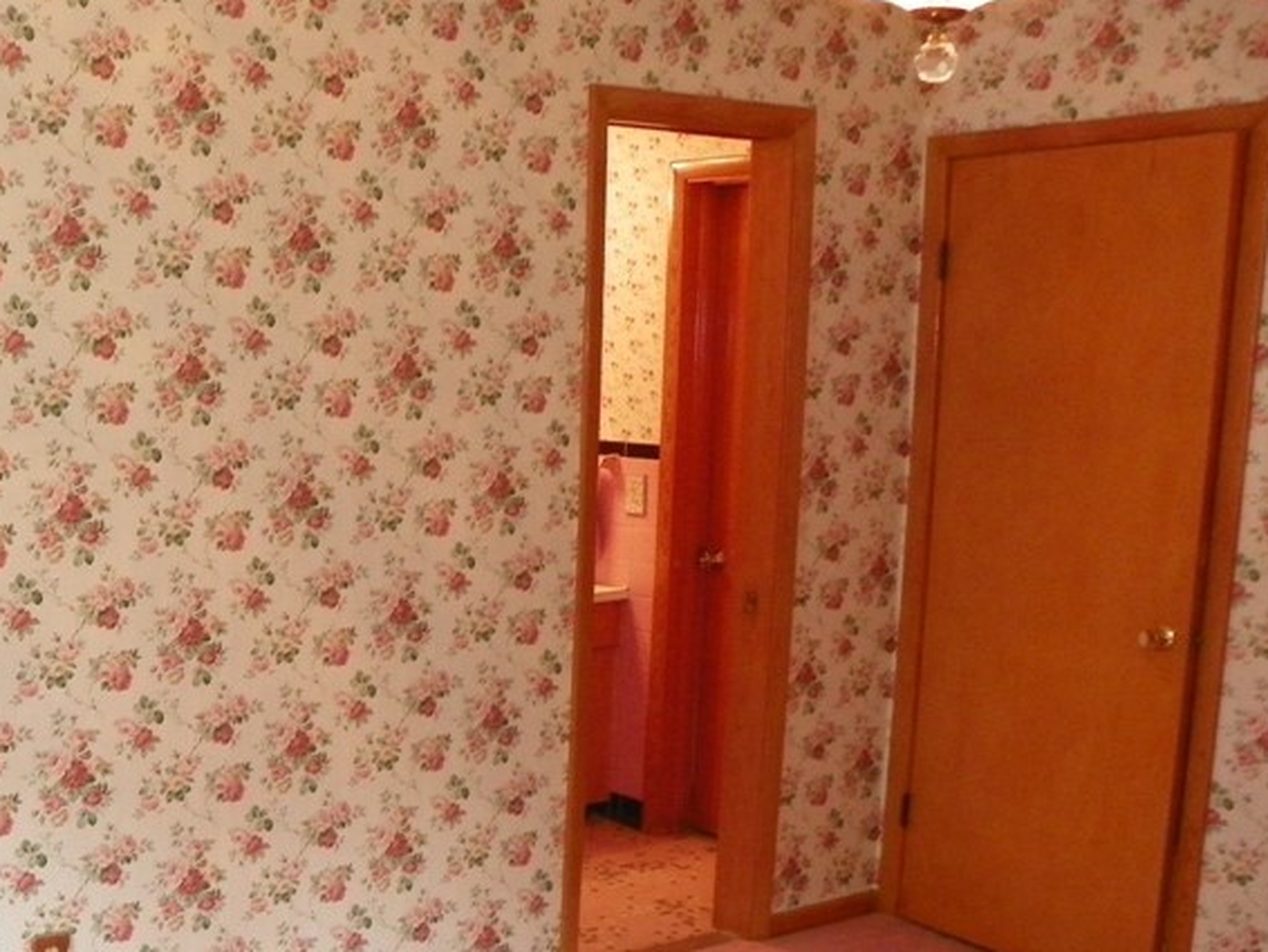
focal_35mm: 47
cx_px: 132
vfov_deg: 30.4
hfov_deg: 37.8
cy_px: 701
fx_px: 1722
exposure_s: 1/30
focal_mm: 4.6
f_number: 2.8
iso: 200
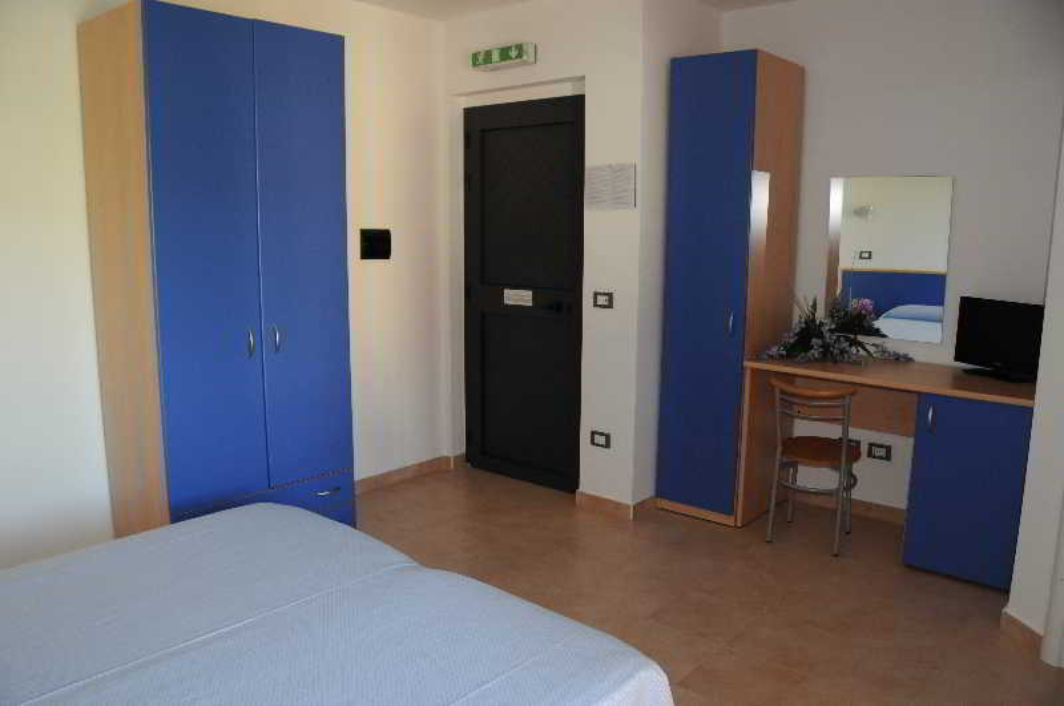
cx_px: 532
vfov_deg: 47.8
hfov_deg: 67.5
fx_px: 797
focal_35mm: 27
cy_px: 353
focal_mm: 18
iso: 1000
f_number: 5
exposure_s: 1/60
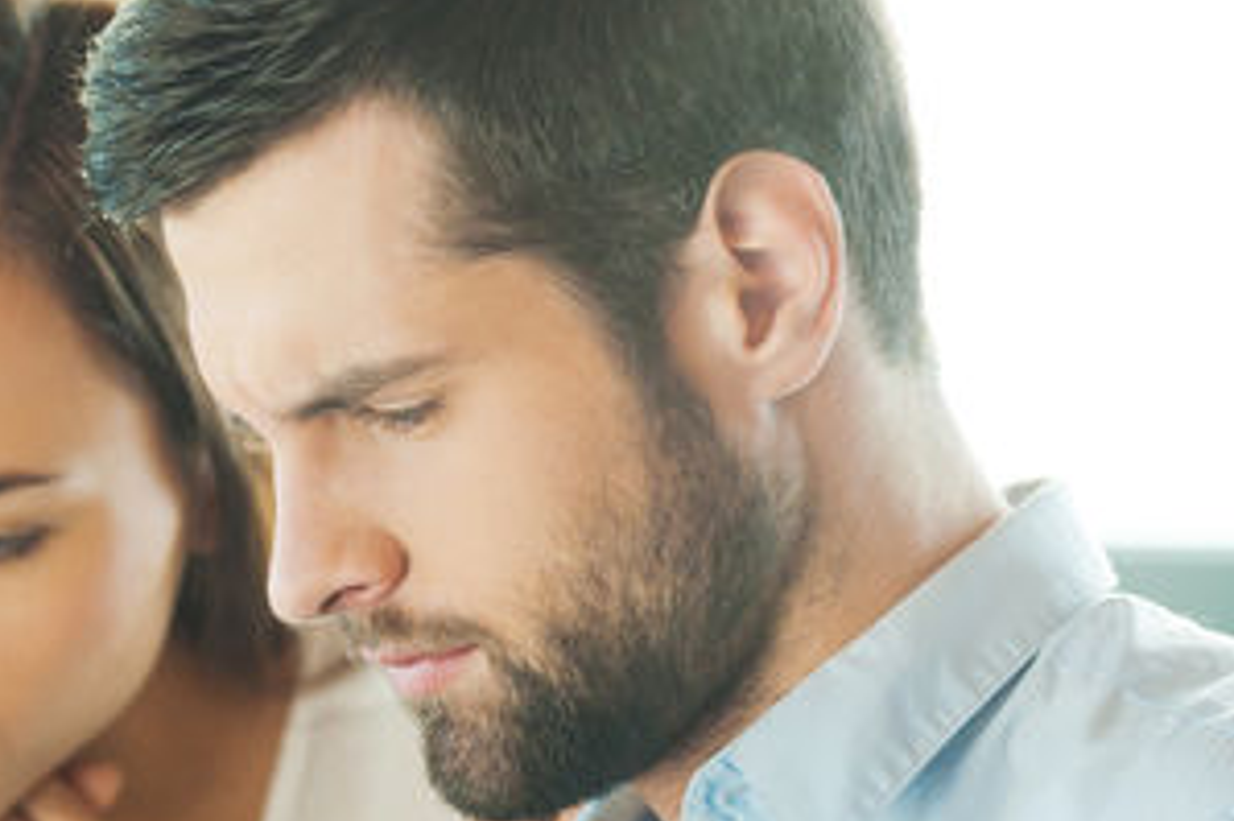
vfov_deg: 6.0
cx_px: 446
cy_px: 846
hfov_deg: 9.1
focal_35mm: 227
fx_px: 7776
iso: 320
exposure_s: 1/60
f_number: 2.8
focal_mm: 80
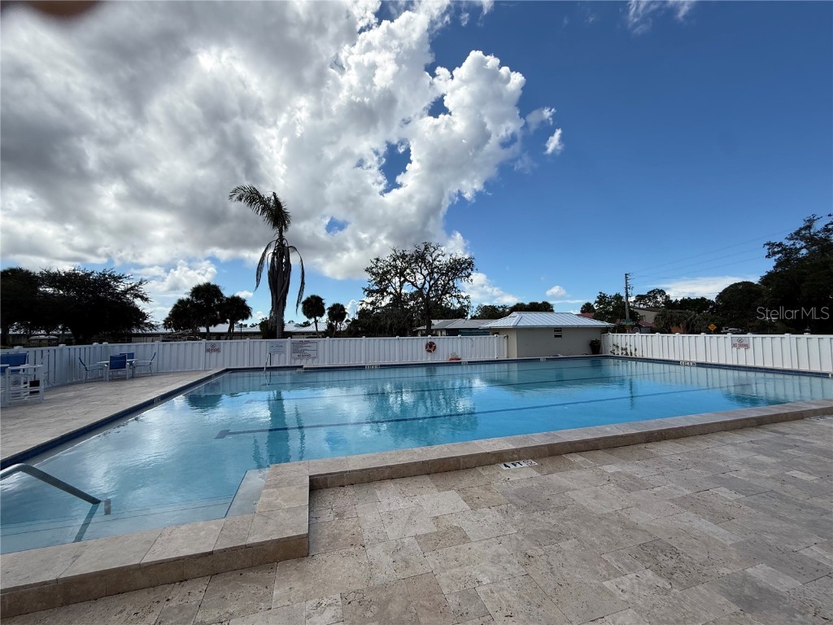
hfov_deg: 102.1
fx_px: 337
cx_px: 416
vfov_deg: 85.7
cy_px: 312
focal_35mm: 14
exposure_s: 1/2976
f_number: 2.2
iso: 50
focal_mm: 2.22
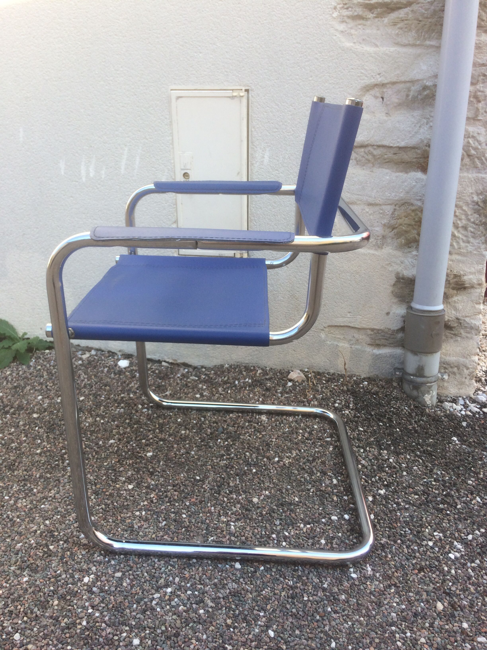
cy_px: 325
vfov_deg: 61.7
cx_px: 244
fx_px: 544
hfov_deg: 48.2
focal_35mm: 29
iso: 32
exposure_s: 1/394
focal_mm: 4.15
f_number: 2.2
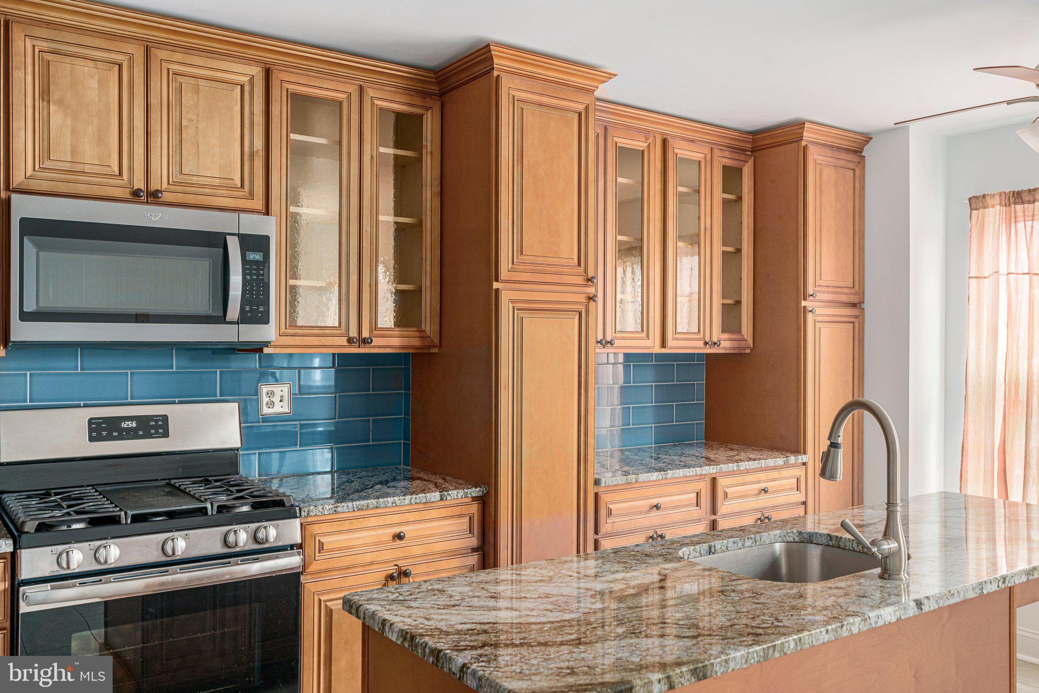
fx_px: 866
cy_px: 346
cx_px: 520
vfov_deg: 43.6
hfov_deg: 61.9
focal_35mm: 30
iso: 320
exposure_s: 1/10
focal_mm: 30
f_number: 7.1
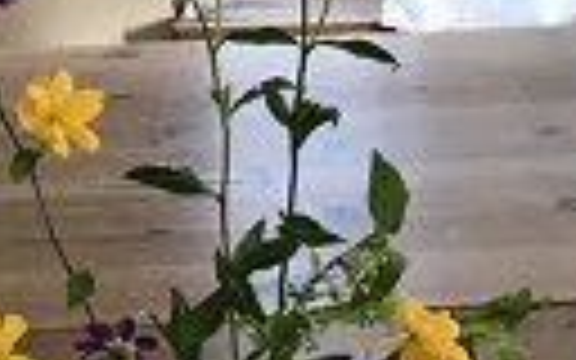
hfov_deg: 22.1
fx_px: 1476
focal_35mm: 94
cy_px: 326
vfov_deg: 13.8
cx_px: 328
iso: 20
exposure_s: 1/30
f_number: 1.8
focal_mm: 3.99
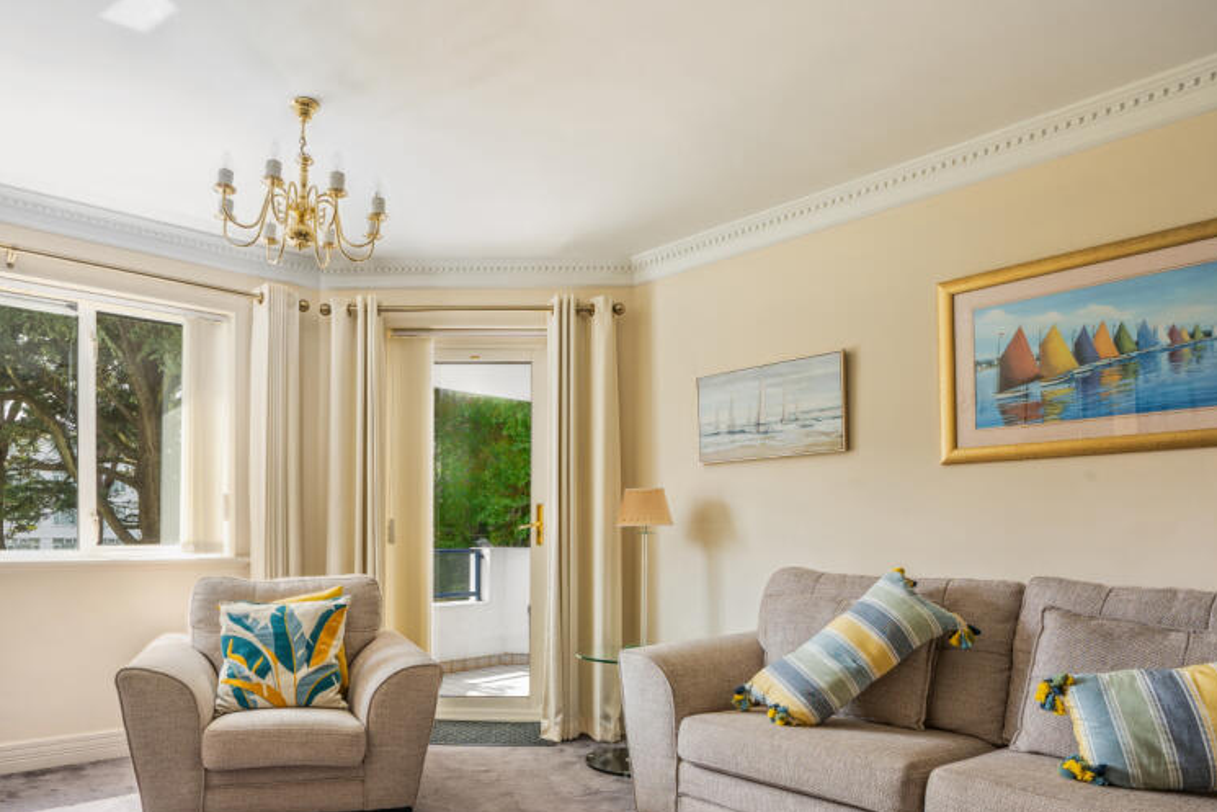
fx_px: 744
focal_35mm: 22
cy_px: 556
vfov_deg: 55.8
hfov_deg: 78.0
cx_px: 508
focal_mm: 16
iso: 200
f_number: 11
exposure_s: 1/4
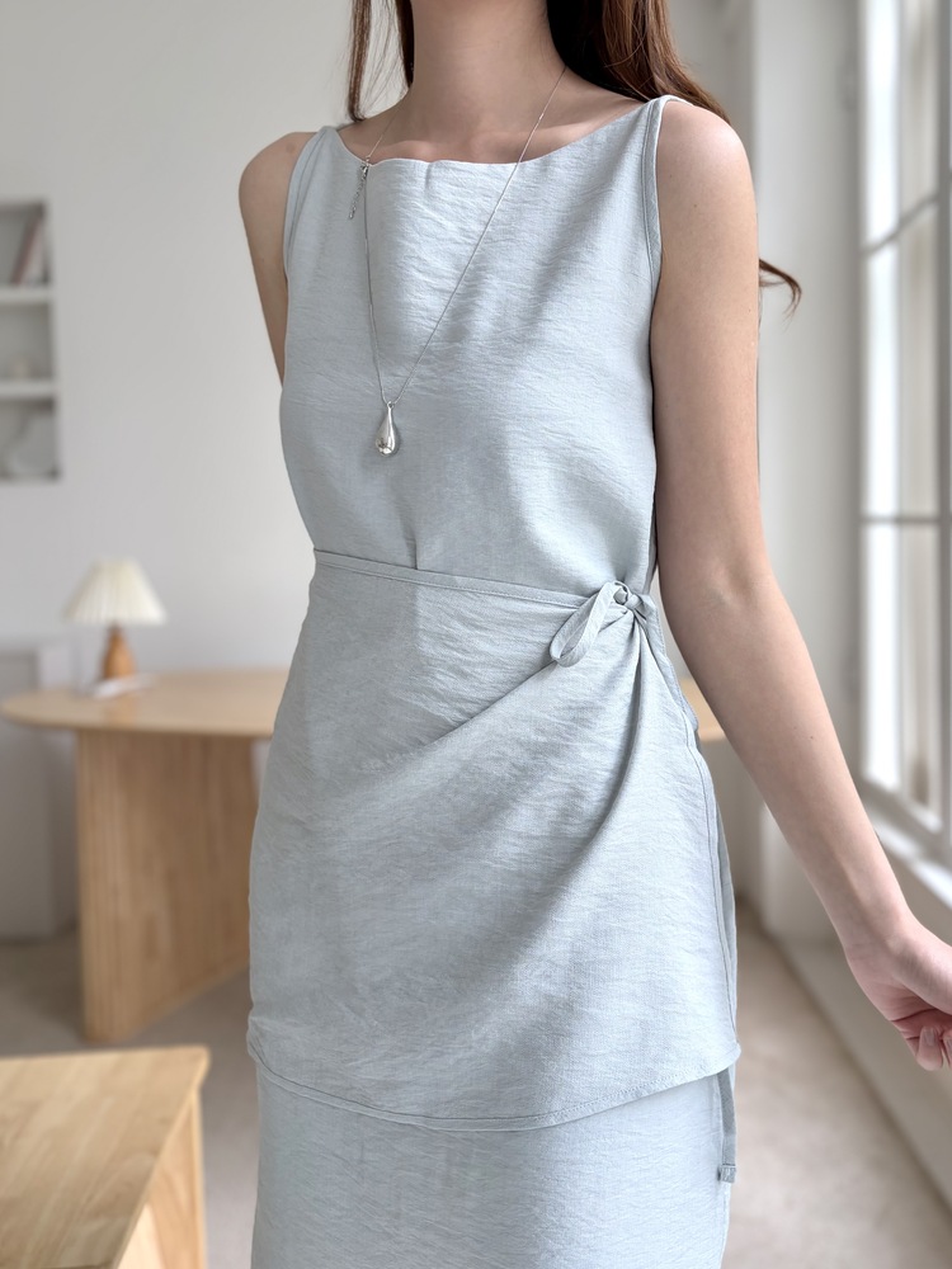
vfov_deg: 67.3
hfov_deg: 53.1
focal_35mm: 26
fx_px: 953
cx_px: 476
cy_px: 634
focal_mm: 5.96
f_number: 1.6
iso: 64
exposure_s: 1/122
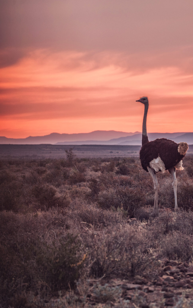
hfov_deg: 5.3
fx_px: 2070
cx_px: 227
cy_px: 154
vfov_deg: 8.5
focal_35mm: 246
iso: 100
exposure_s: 1/50
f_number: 5.6
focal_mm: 160
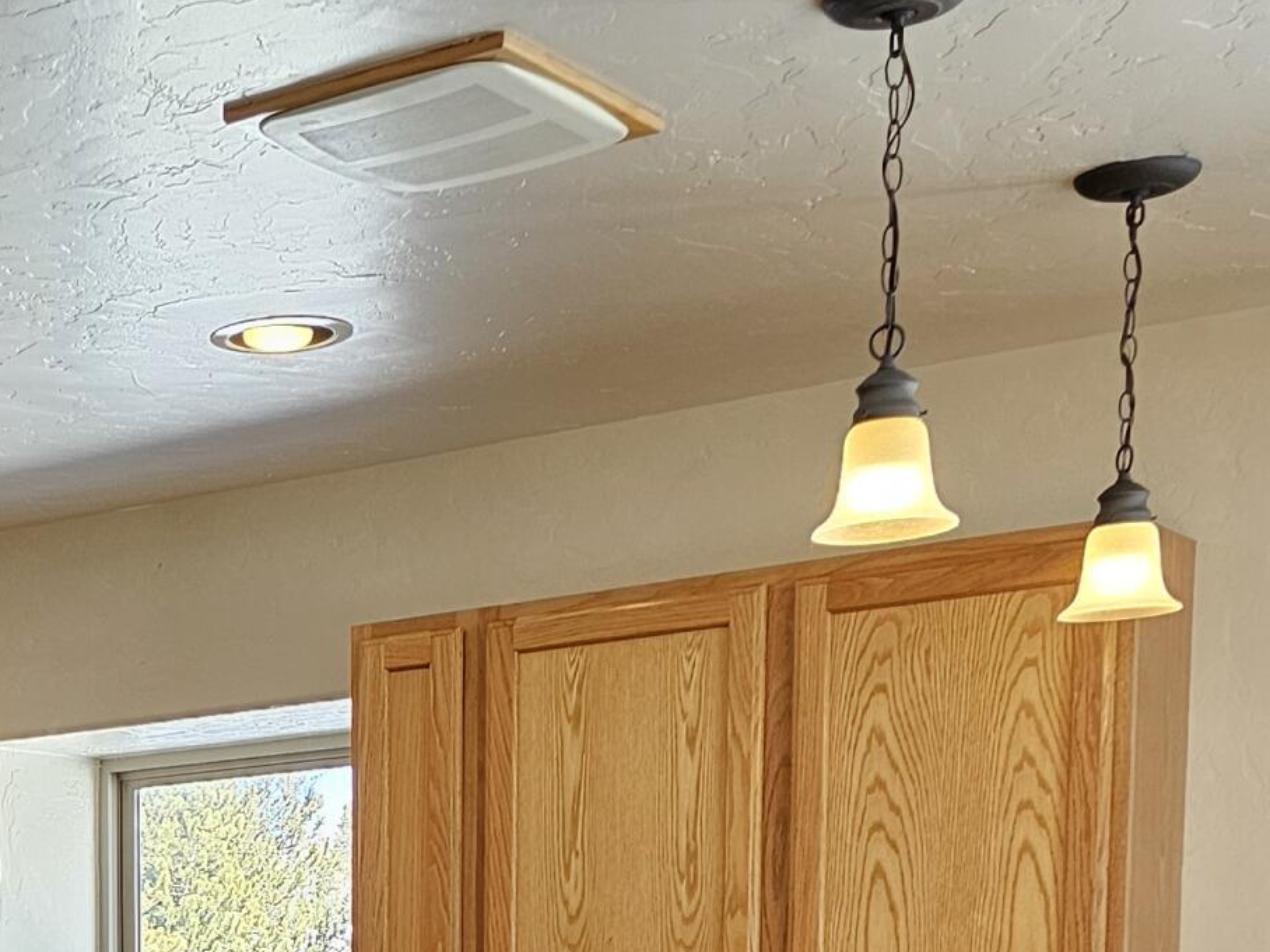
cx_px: -99
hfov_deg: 24.1
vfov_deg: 17.2
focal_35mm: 76
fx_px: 2788
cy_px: 1492
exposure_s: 1/180
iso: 125
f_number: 1.7
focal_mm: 6.3
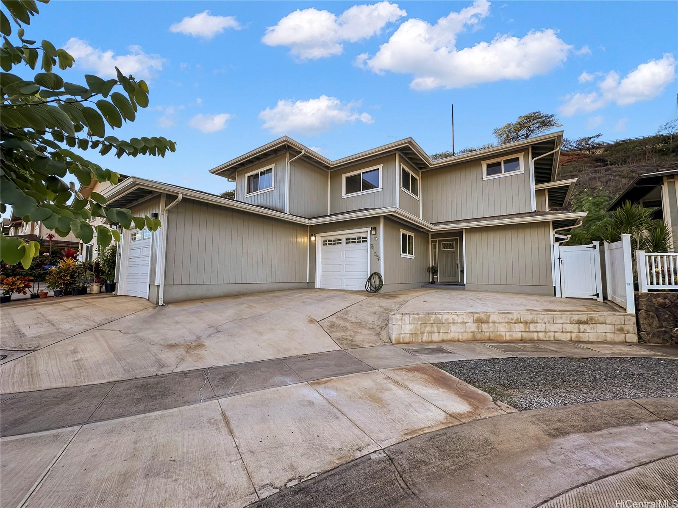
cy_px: 254
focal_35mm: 14
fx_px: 274
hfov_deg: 102.1
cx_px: 339
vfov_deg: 85.7
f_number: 2.2
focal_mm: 2.22
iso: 40
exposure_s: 1/350
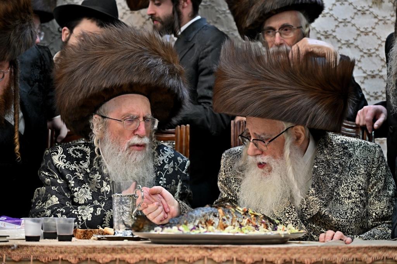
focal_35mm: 100
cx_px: 198
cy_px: 132
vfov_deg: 13.7
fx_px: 1103
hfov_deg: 20.4
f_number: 4
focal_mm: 100
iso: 500
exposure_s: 1/160
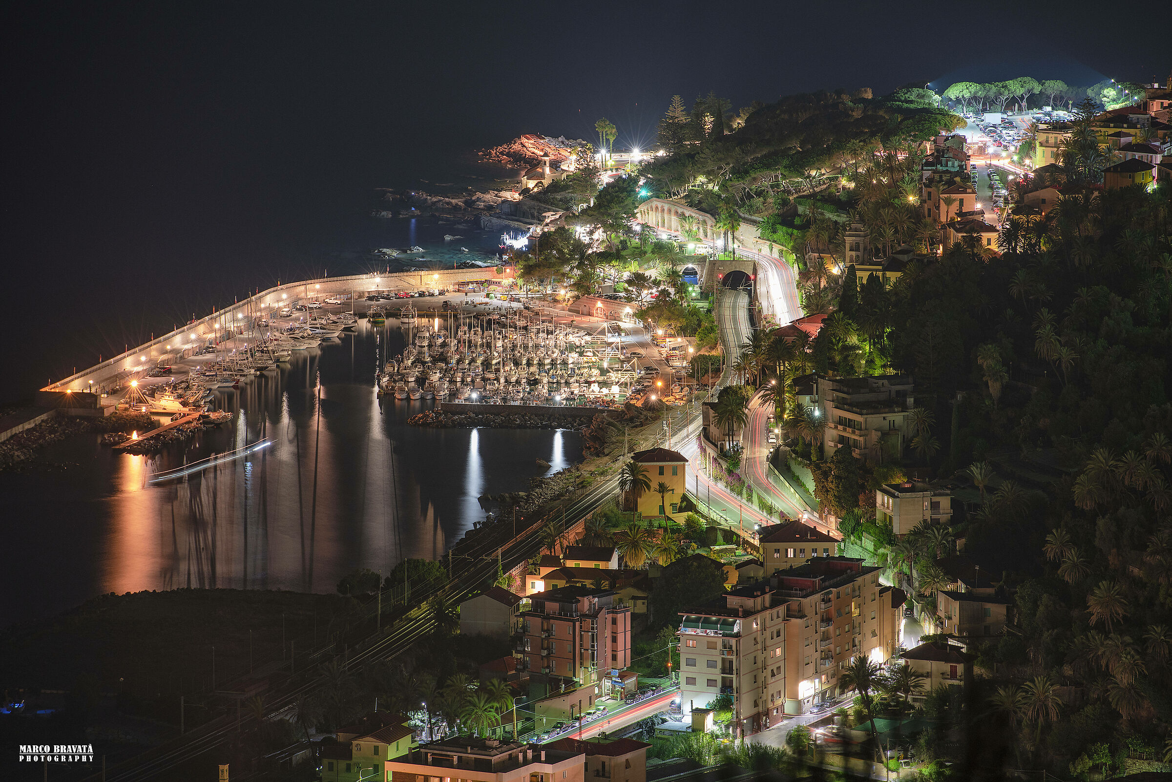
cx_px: 586
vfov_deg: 6.9
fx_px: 6511
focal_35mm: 200
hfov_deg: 10.3
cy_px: 391
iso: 200
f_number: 6.3
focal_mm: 200
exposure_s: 30
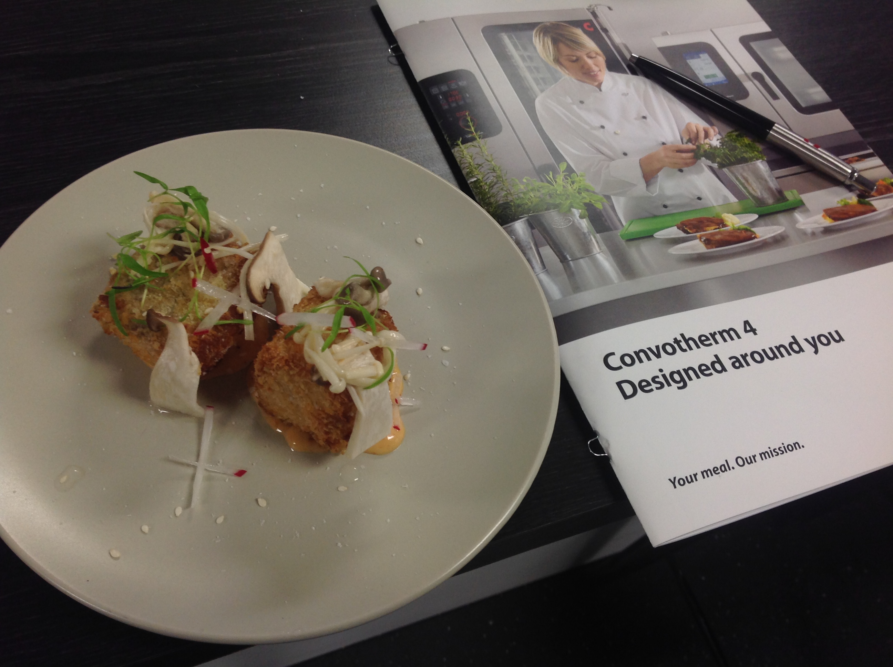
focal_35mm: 35
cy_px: 334
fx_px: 902
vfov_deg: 40.6
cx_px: 446
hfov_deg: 52.7
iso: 50
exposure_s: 1/24
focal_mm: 4.28
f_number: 2.4
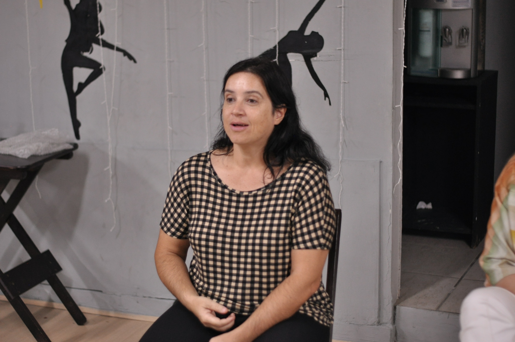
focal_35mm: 75
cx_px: 258
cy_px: 171
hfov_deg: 27.0
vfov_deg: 18.1
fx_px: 1072
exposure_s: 1/100
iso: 800
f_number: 1.8
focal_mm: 50
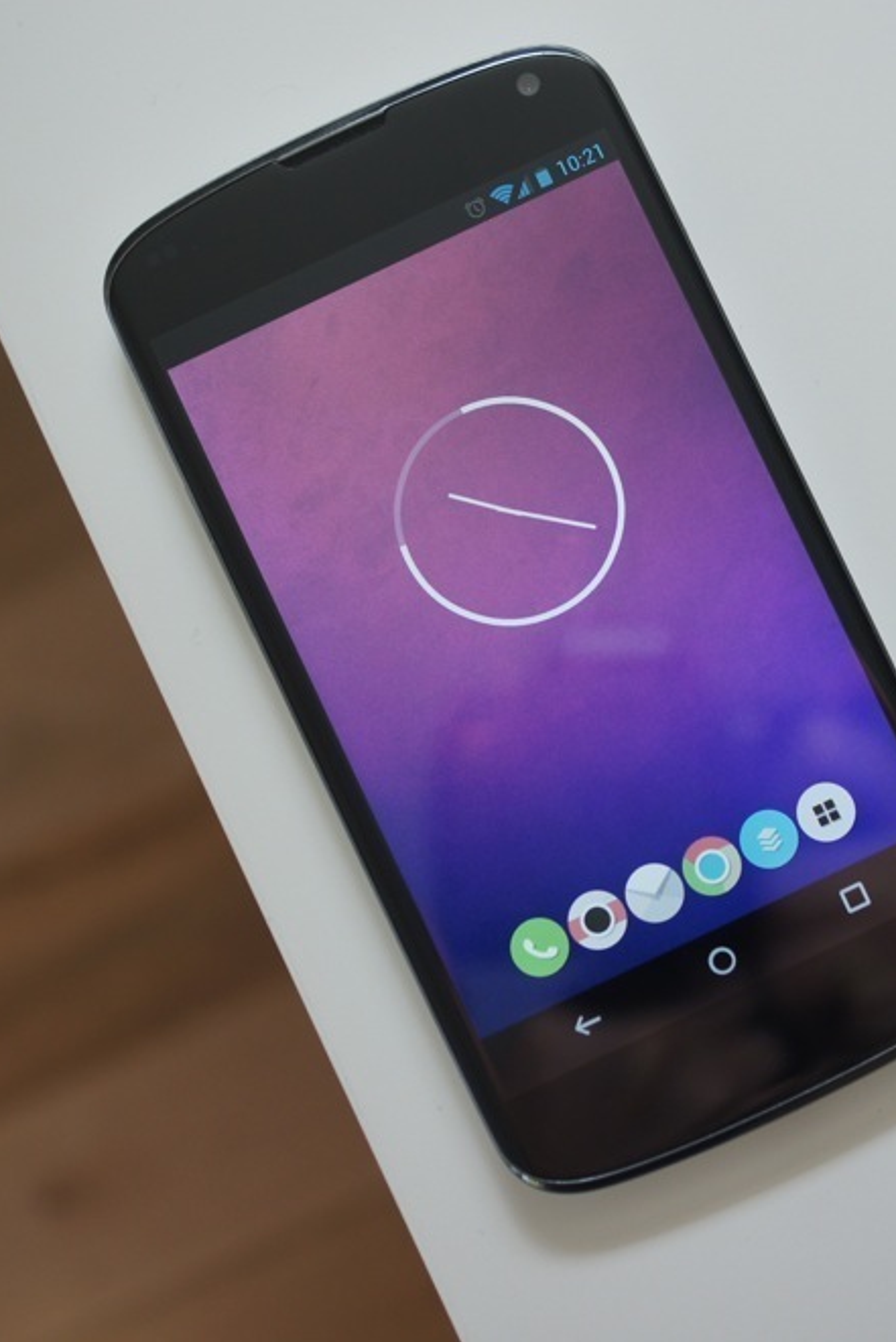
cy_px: 673
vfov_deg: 29.6
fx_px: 2537
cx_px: 603
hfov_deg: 20.0
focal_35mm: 68
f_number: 4
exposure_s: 1/50
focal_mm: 30
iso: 125
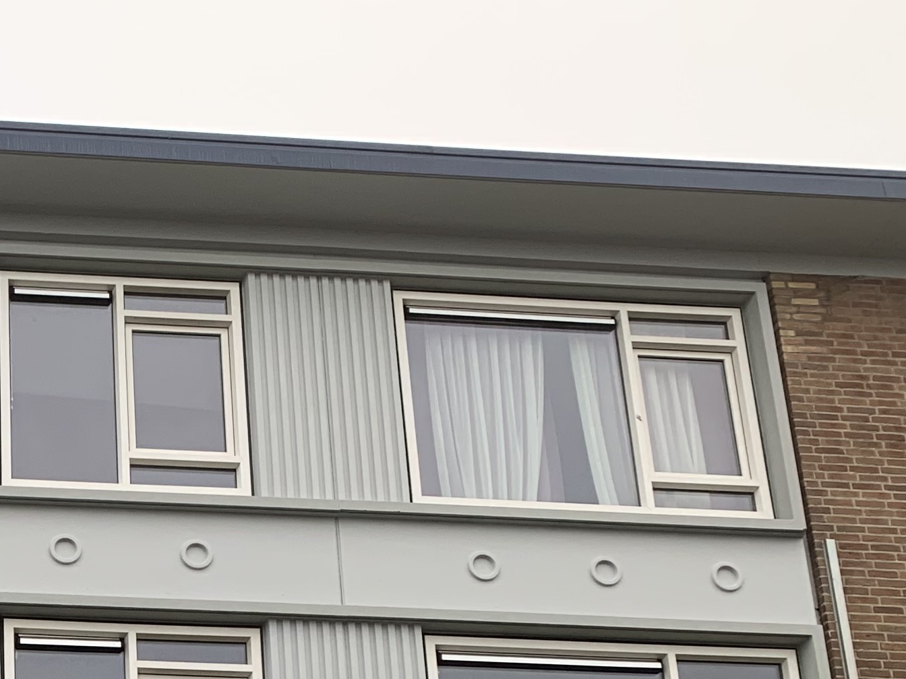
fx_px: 2041
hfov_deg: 22.8
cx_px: -208
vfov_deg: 17.7
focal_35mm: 78
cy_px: 890
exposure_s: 1/121
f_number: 1.8
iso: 50
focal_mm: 4.25
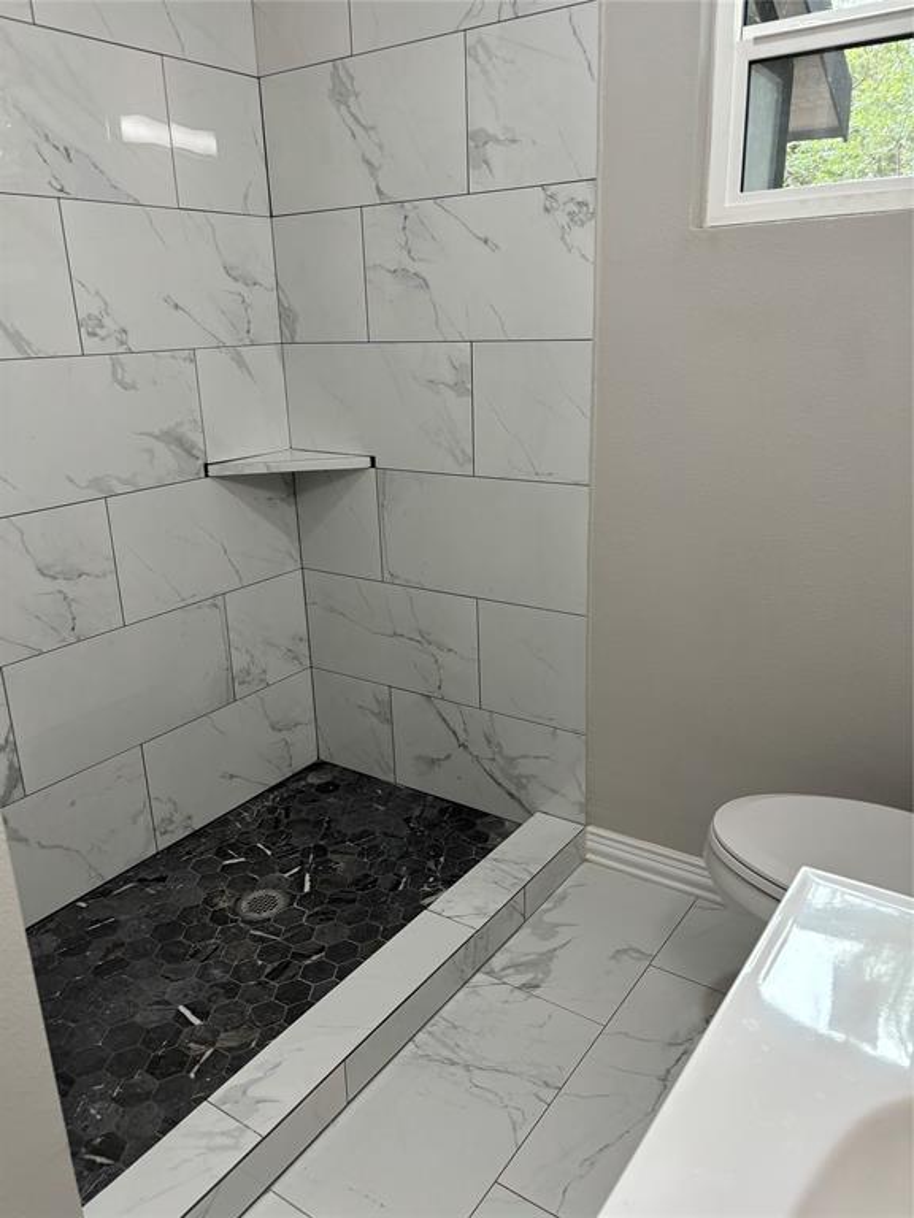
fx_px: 915
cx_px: 457
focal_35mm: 26
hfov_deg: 53.1
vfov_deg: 67.3
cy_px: 609
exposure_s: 1/120
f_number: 1.6
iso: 100
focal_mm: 5.96
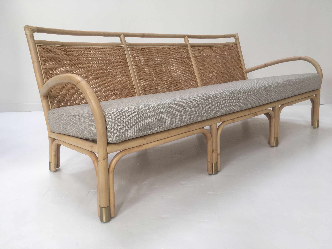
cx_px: 166
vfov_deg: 48.2
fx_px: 278
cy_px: 124
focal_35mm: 29
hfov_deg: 61.7
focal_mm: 4.15
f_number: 2.2
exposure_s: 1/50
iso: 32
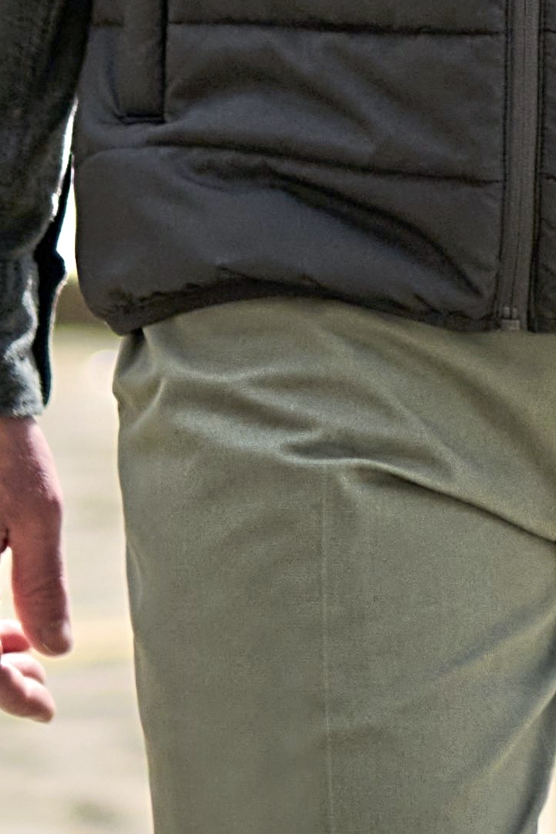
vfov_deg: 5.3
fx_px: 8855
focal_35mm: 382
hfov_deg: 3.5
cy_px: -708
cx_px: 1371
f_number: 1.4
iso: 200
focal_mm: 50
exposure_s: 1/10000
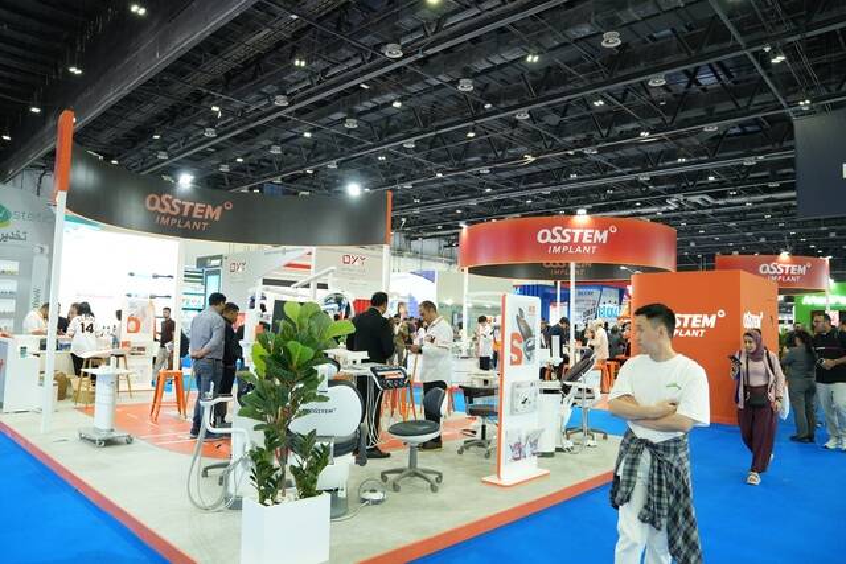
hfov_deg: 73.7
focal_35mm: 24
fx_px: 564
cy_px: 282
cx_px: 423
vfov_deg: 53.2
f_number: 2.8
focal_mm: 24
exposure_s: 1/100
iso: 640
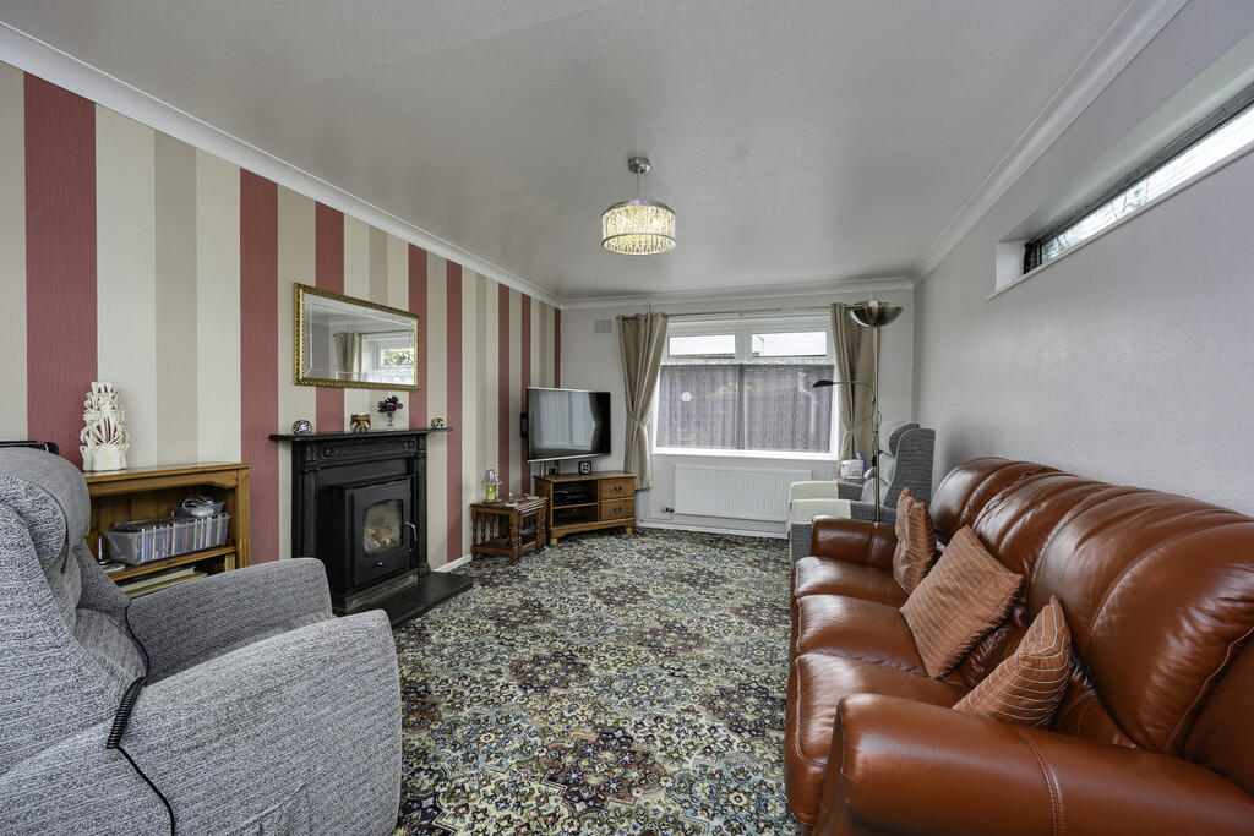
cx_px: 627
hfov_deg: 104.2
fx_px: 488
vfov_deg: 81.2
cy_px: 418
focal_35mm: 14
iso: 320
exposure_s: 1/60
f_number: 7.1
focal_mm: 14
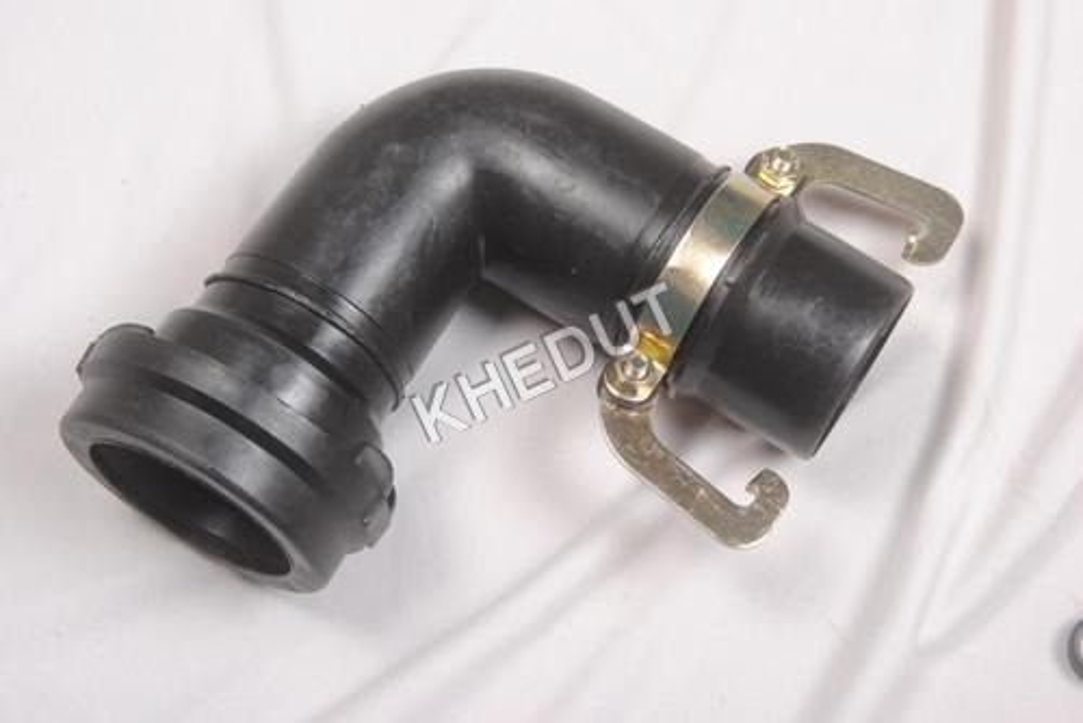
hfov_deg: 27.0
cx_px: 542
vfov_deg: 18.2
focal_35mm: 75
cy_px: 362
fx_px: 2257
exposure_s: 1/125
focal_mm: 50
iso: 200
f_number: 18
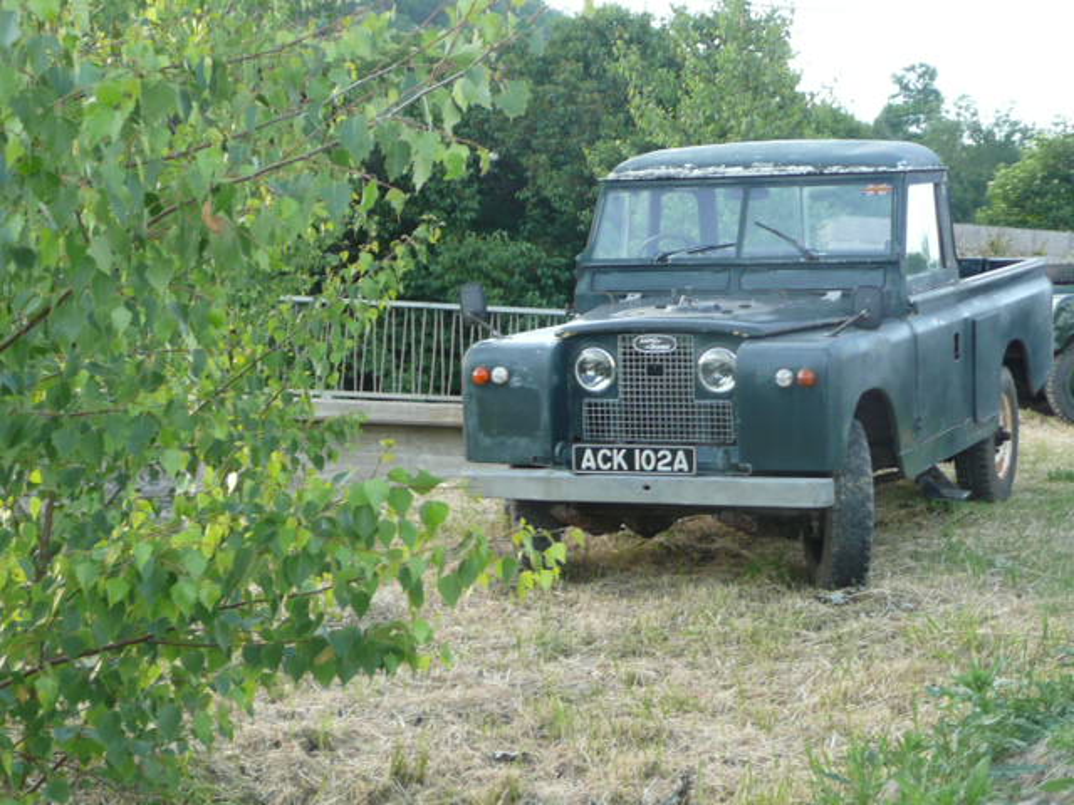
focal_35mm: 75
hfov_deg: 26.0
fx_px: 2327
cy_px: 402
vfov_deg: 19.6
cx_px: 537
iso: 100
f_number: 4.2
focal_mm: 8.2
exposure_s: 1/30
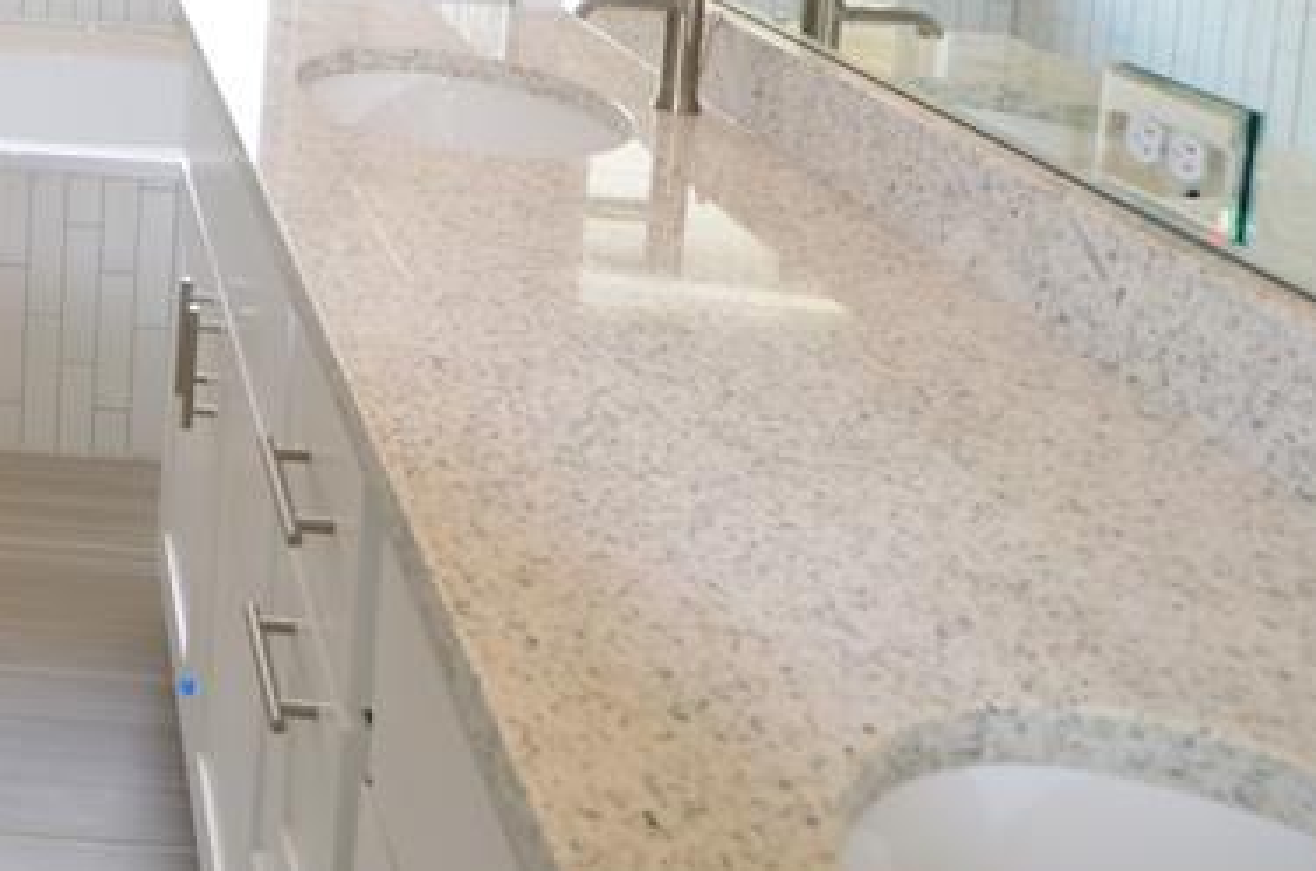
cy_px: -249
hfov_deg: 39.8
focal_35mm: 41
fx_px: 1495
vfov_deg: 27.4
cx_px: -91
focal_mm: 10
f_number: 3.5
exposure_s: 1/60
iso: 100
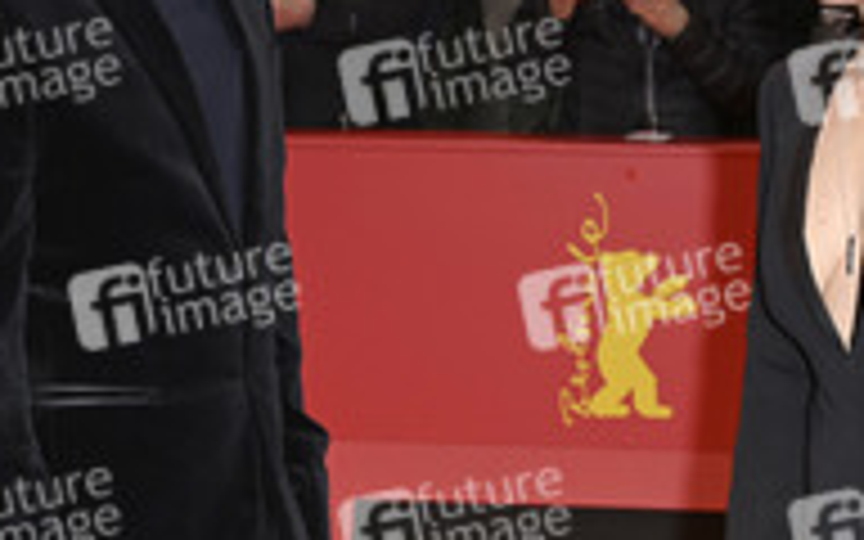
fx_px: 2708
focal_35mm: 115
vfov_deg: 11.4
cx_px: 515
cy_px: 184
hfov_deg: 18.1
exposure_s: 1/160
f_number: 5.6
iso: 640
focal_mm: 48
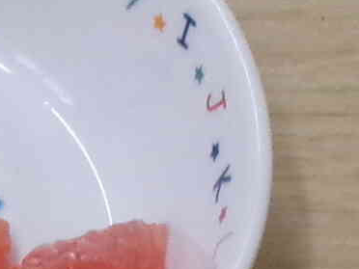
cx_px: -243
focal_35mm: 195
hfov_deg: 9.7
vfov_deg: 7.1
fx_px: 2022
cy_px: 680
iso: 575
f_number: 3.9
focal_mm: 5.1
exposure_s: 1/125
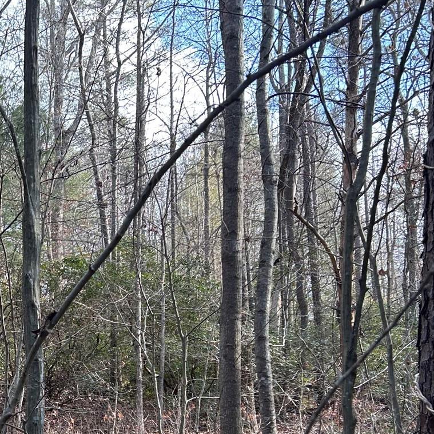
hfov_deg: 26.0
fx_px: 879
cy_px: 426
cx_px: -18
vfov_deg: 26.4
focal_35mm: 62
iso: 50
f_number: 1.5
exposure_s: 1/359
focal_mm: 5.7
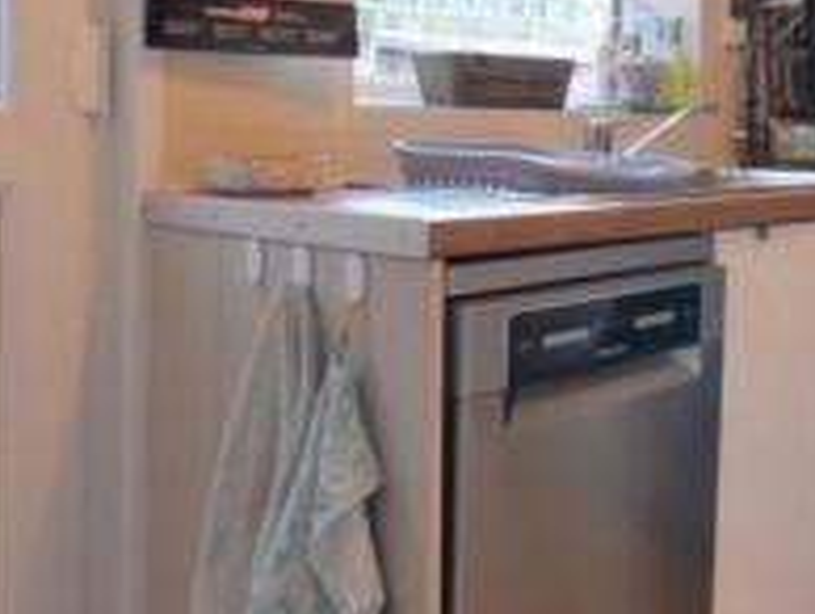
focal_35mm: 48
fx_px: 1132
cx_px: 668
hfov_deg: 38.0
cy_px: 128
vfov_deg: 29.7
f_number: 4
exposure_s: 1/60
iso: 640
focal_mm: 8
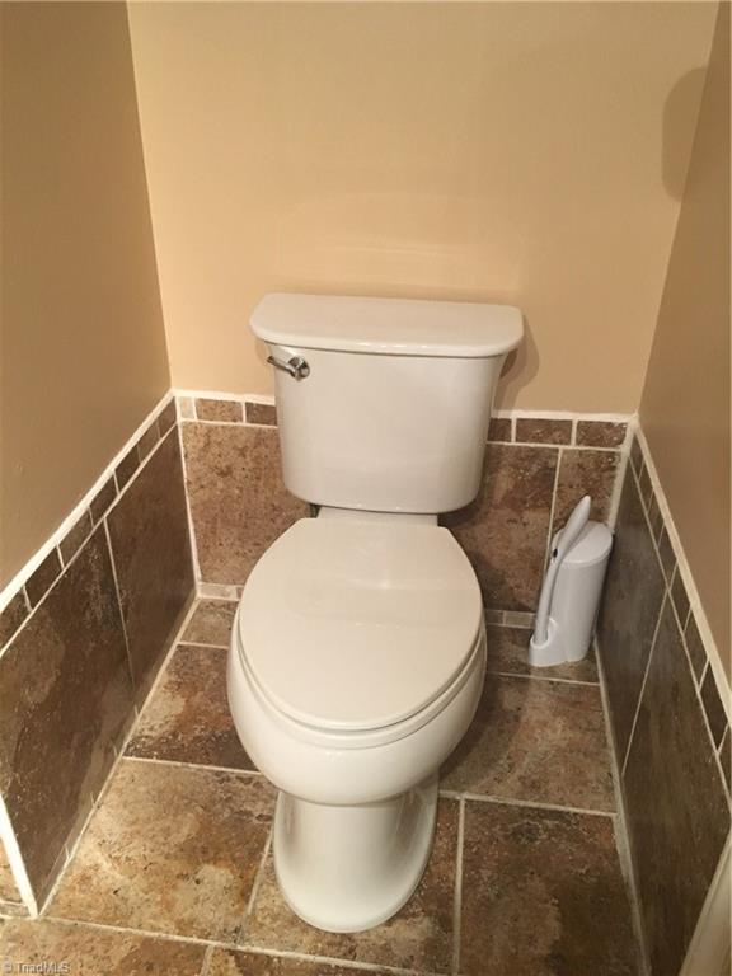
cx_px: 366
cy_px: 488
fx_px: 818
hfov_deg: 48.2
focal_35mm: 29
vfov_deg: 61.7
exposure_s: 1/24
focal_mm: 4.15
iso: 200
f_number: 2.2
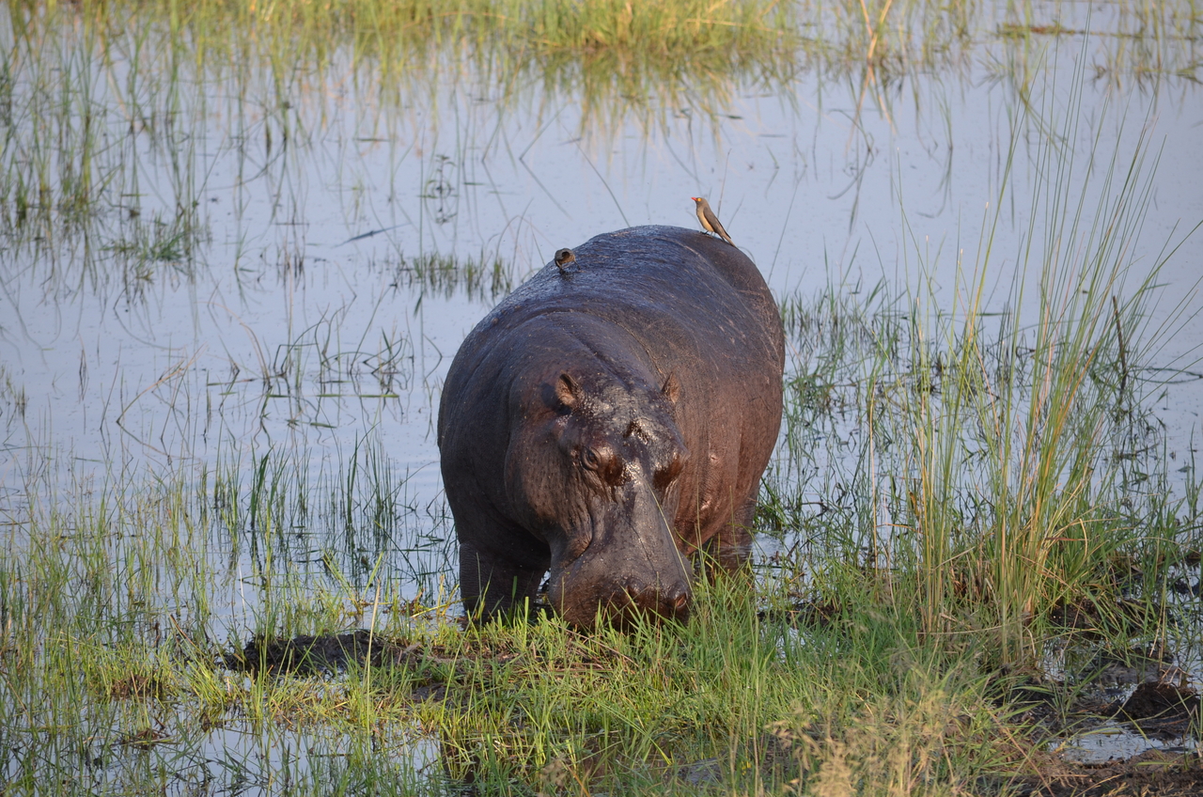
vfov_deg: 4.1
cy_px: 398
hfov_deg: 6.3
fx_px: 11005
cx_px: 602
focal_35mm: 330
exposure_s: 1/500
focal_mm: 220
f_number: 5.6
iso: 280
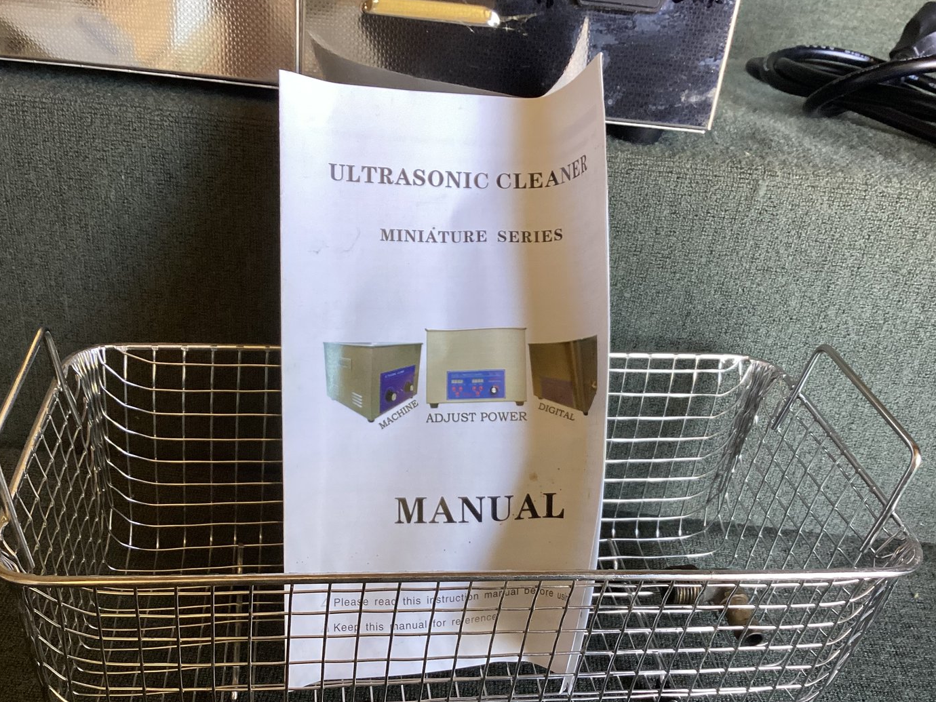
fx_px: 919
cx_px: 456
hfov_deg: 54.0
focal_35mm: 34
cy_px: 369
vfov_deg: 41.8
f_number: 2.4
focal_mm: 3.3
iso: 100
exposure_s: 1/50
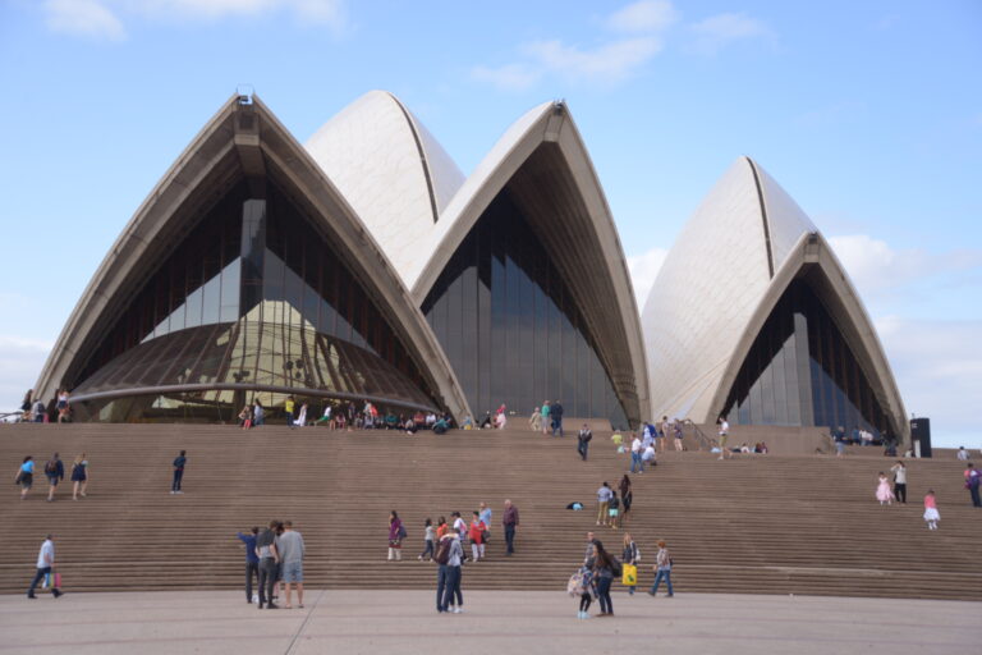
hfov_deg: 41.1
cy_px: 328
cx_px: 491
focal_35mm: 48
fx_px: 1309
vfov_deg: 28.1
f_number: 4.2
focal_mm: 48
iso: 200
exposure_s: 1/800
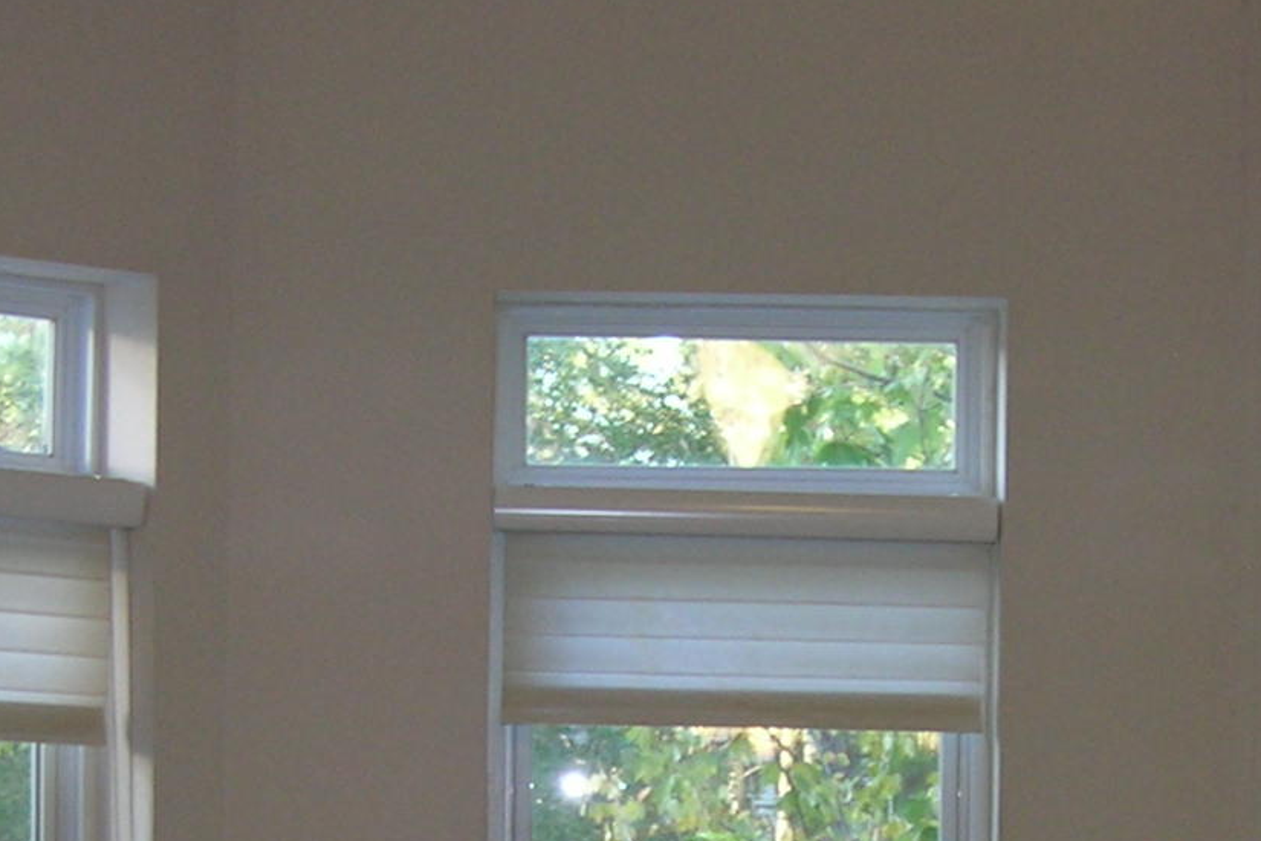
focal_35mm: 98
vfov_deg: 13.7
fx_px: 3432
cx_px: 764
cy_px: 936
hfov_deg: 20.8
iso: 91
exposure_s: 1/30.7
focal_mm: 5.7
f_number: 2.9
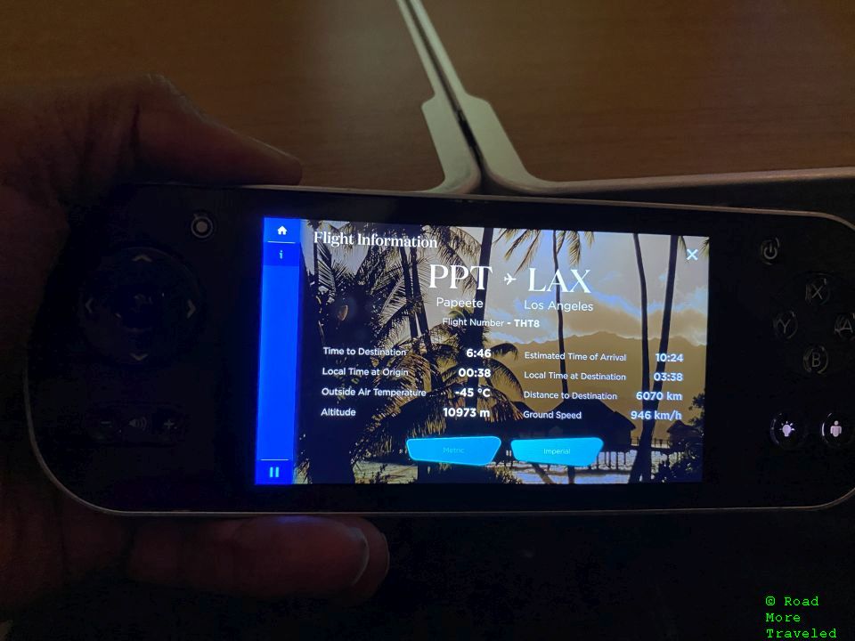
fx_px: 642
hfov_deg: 67.3
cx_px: 428
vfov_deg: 53.1
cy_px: 320
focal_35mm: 26
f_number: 1.8
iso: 500
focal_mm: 4.25
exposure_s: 1/37
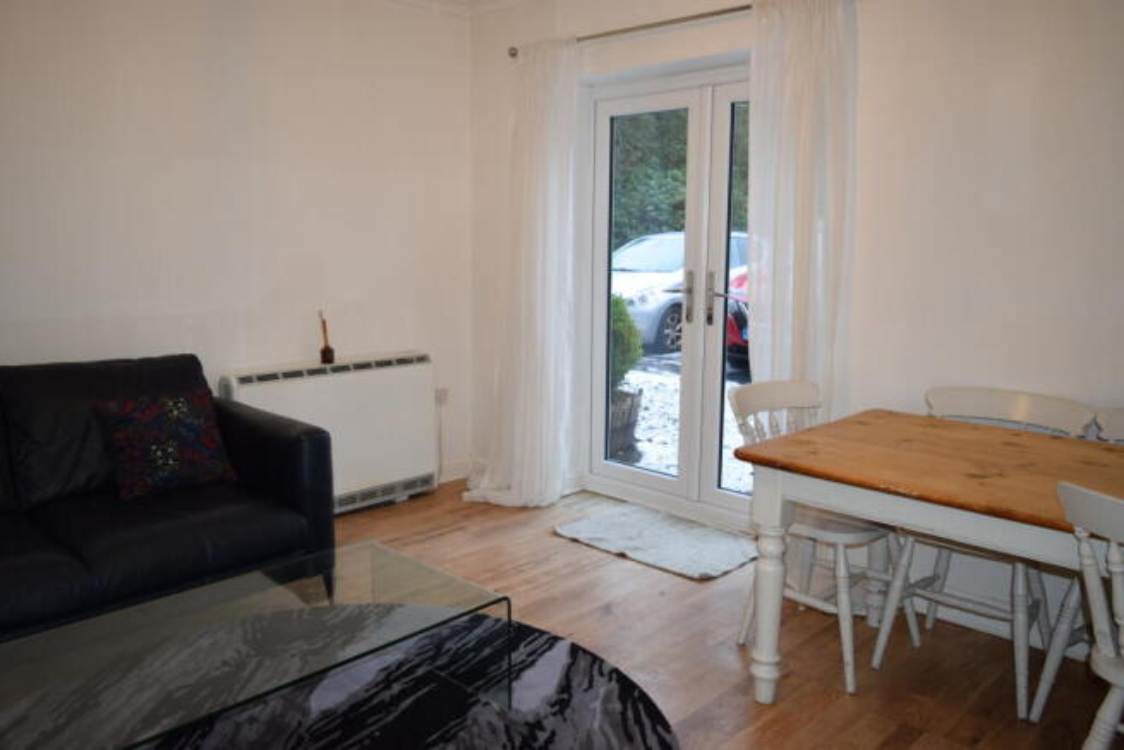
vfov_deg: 48.0
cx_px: 562
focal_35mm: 27
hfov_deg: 67.4
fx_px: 843
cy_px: 375
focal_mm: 18
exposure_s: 1/80
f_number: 4.5
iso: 800
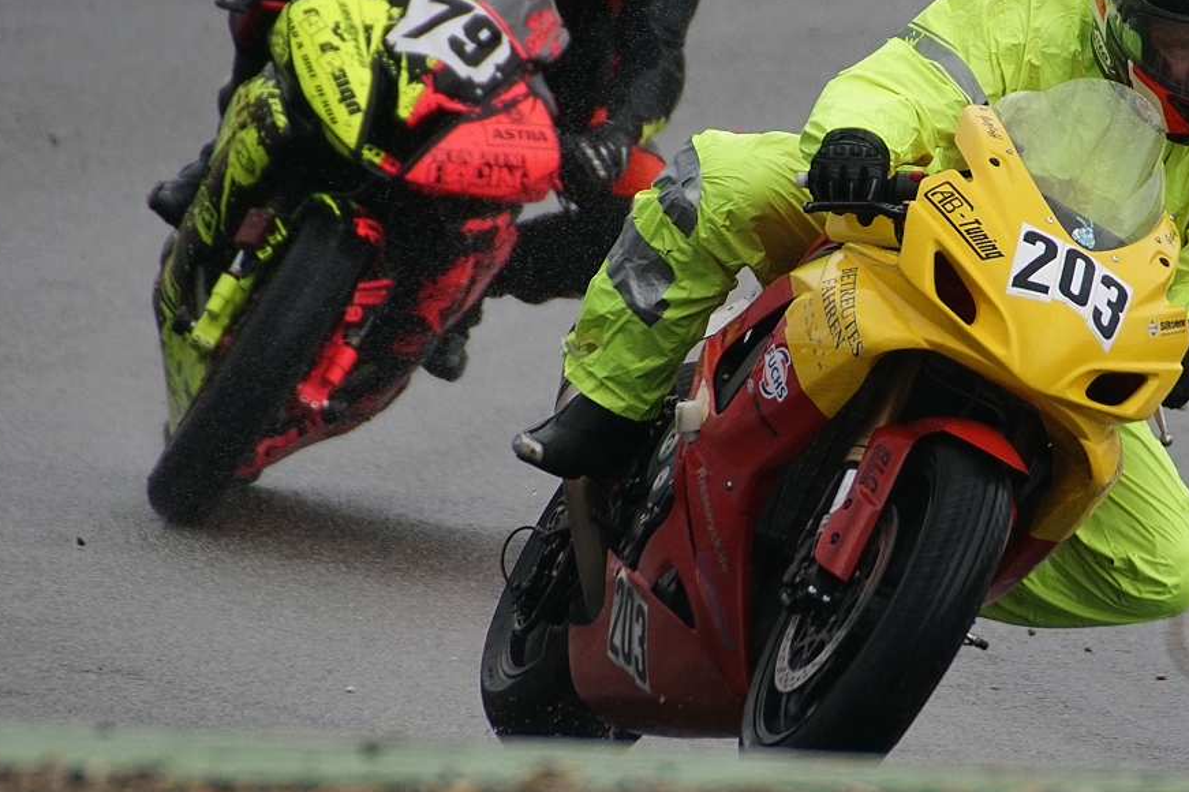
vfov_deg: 1.4
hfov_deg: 2.0
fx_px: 33476
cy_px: 293
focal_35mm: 1014
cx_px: 853
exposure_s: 1/800
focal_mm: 460
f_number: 6.3
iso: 400
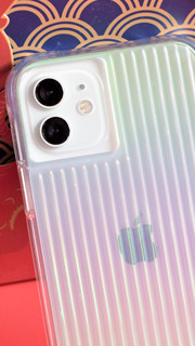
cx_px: 138
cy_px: 243
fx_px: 1581
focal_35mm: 172
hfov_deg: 7.1
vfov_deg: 12.5
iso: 400
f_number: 2.8
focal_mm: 50
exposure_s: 1/125
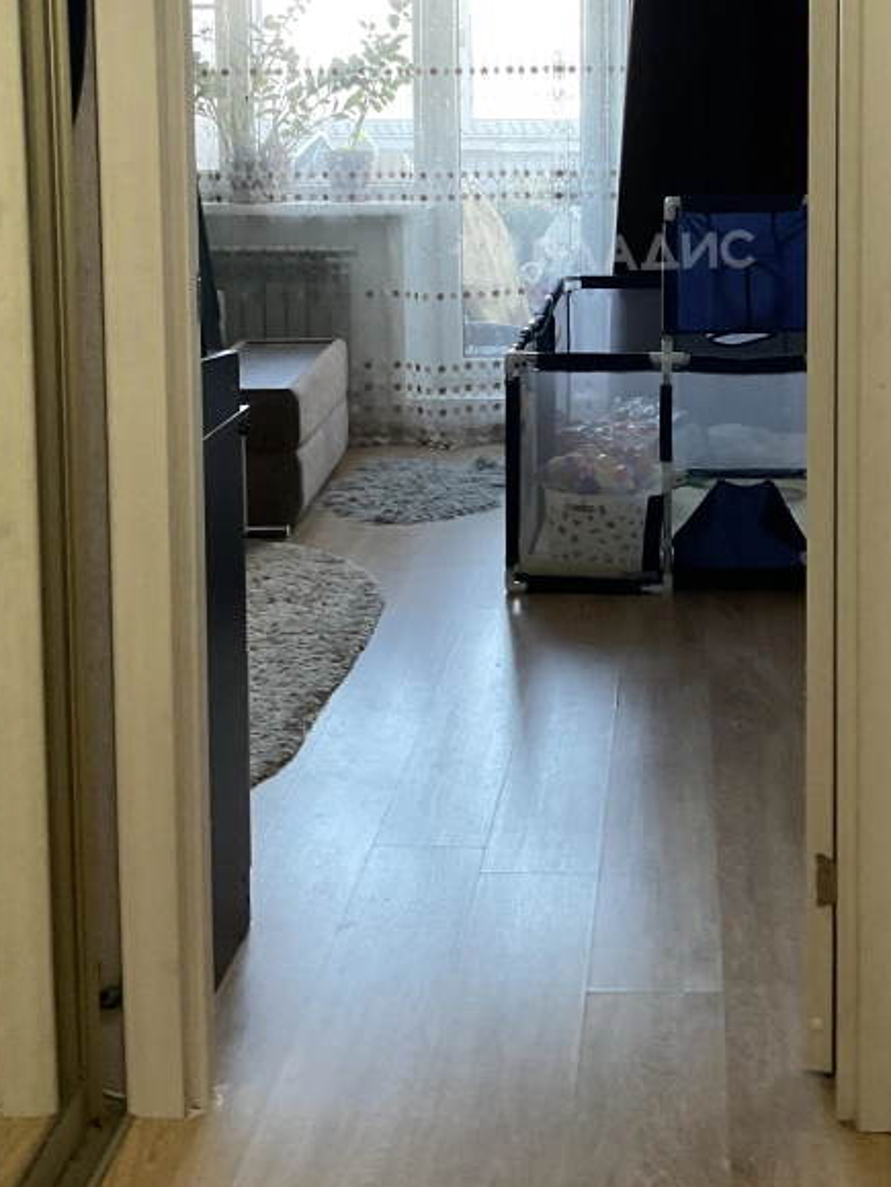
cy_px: 252
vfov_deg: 34.5
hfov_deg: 26.9
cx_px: 604
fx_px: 1853
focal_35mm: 54
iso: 160
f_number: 1.8
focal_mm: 3
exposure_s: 1/60
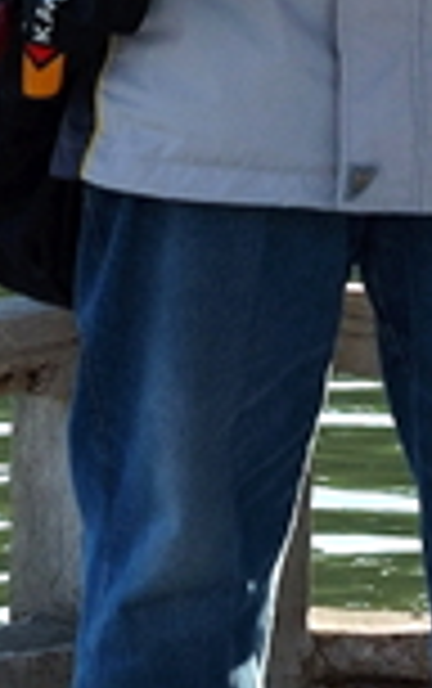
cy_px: -400
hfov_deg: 4.6
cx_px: 464
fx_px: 5391
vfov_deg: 7.2
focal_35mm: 287
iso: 200
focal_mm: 32
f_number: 7.1
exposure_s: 1/200
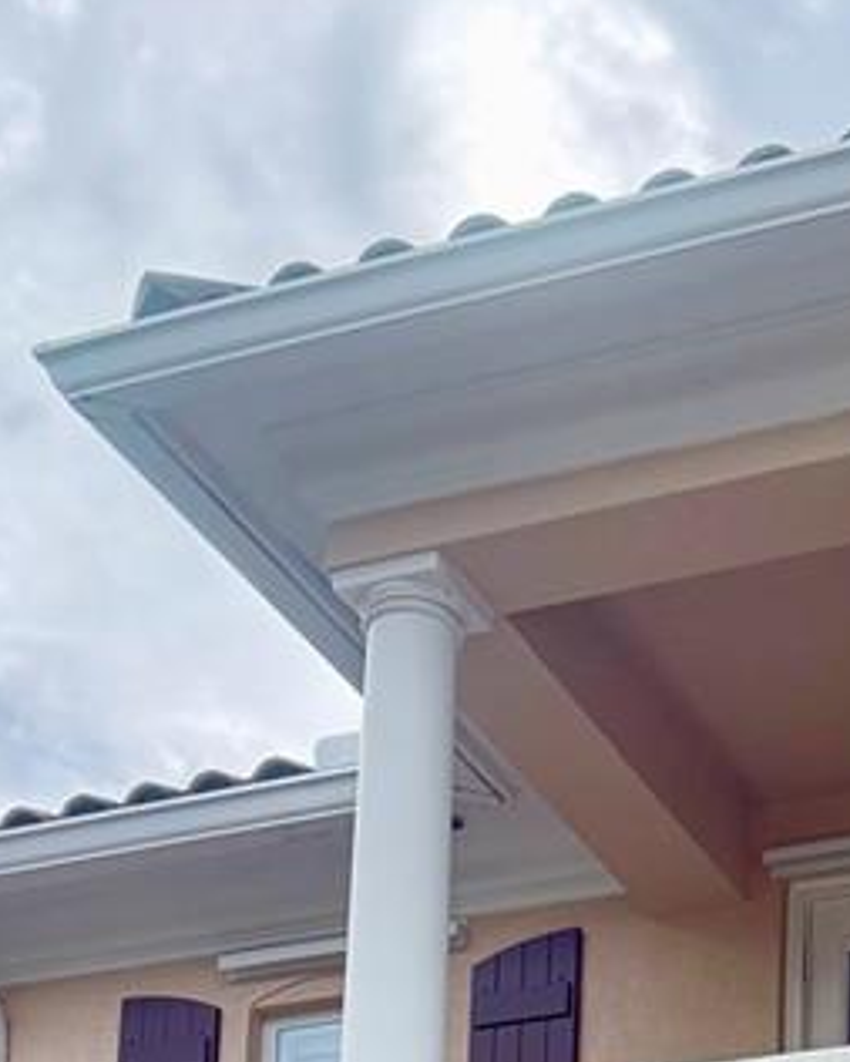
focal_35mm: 89
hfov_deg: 16.7
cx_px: 958
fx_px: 2797
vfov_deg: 18.4
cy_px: 1707
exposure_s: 1/2232
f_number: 1.78
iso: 100
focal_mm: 6.76
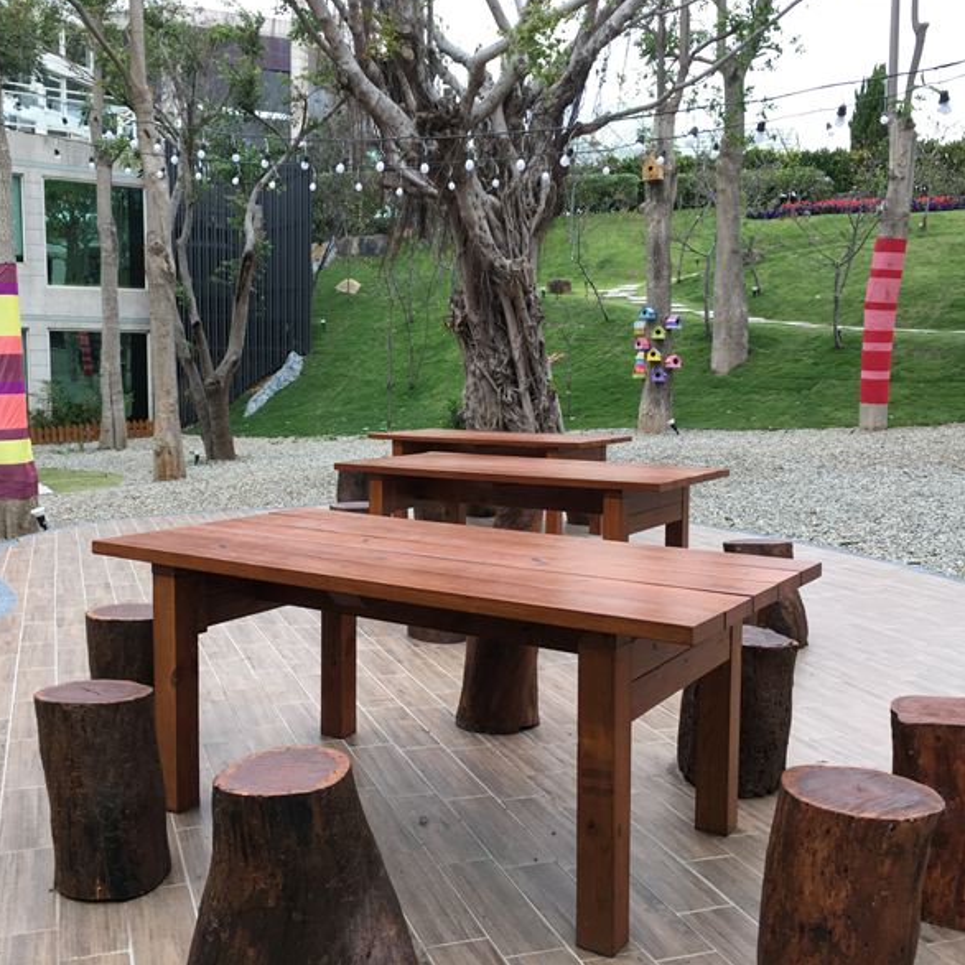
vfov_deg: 47.2
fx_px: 1104
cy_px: 474
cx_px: 413
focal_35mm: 35
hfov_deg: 47.1
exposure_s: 1/120
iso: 40
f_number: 2.2
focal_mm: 4.15
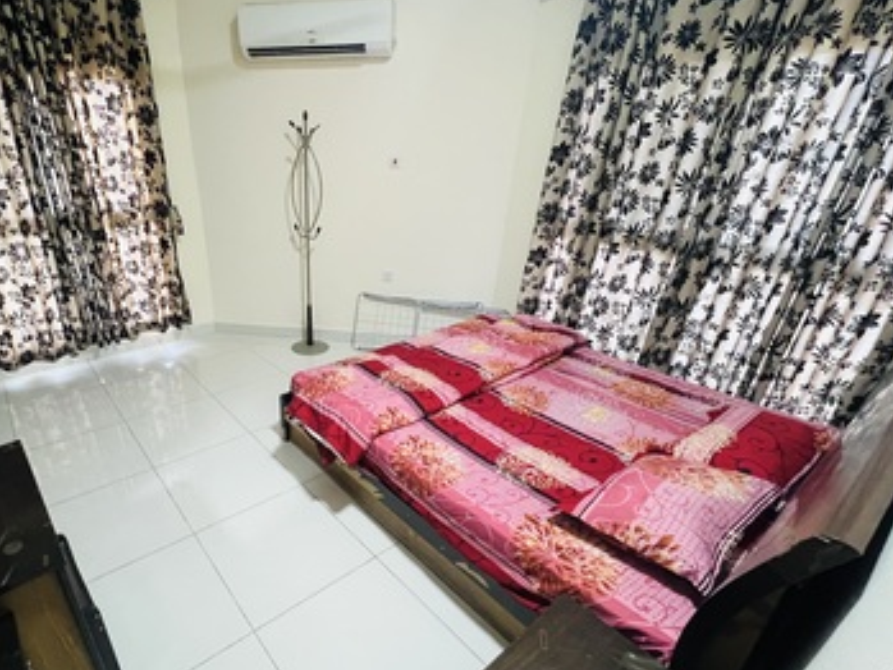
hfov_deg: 89.0
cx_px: 329
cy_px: 380
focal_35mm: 17
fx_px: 439
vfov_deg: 74.4
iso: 500
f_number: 1.8
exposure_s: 1/60
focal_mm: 1.57
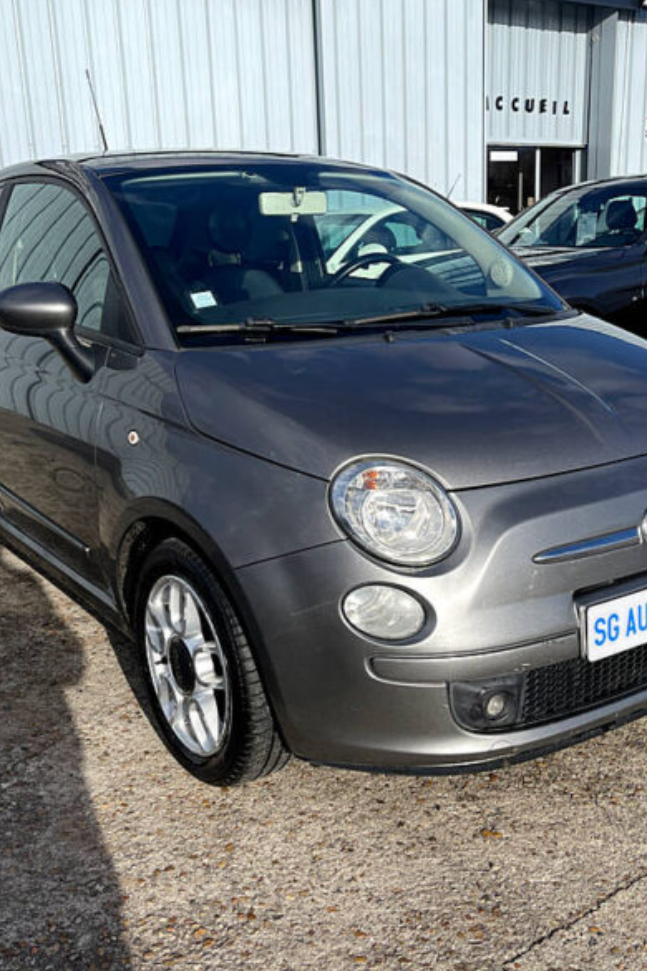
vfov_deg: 51.9
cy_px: 478
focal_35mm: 37
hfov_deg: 35.9
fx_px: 997
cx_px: 337
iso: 32
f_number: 1.6
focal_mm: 5.1
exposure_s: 1/3344
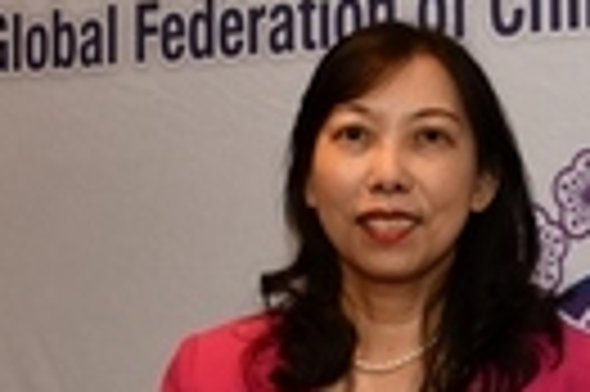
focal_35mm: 171
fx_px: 2799
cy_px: 142
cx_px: 649
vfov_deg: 8.0
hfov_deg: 11.8
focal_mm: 36
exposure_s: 1/60
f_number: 5.6
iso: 400
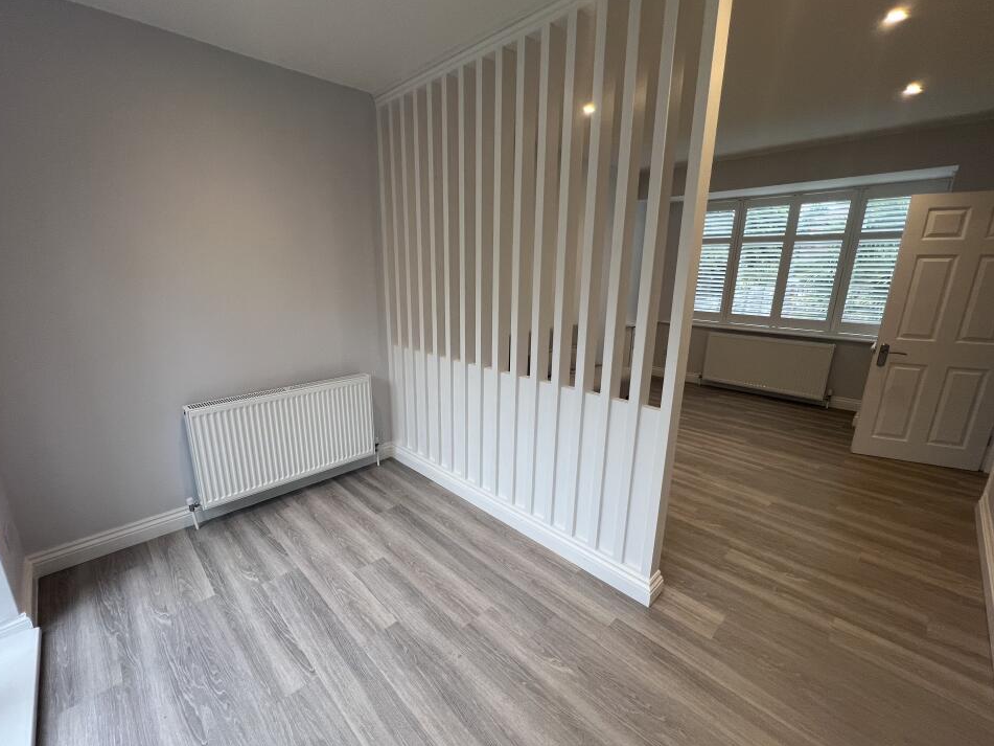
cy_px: 379
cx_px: 477
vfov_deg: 85.7
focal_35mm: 14
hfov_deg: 102.0
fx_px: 402
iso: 80
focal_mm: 1.57
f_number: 1.8
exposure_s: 1/100
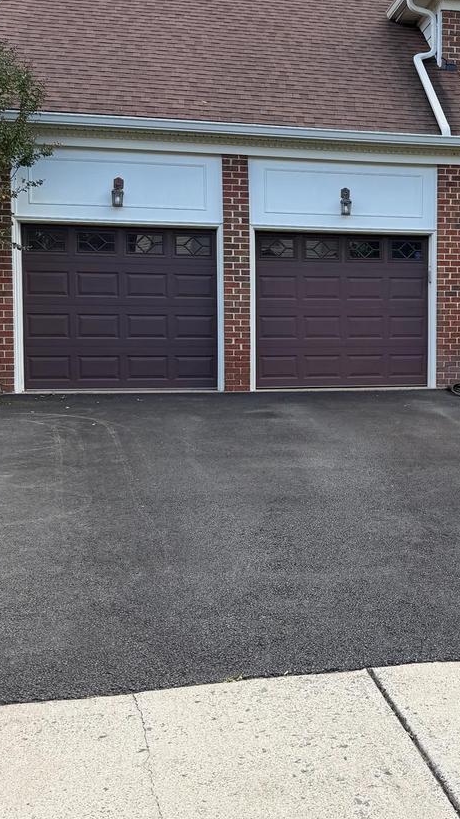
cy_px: 375
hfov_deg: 25.0
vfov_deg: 44.6
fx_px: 999
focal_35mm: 46
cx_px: 435
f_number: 1.78
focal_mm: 6.76
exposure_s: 1/780
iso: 80
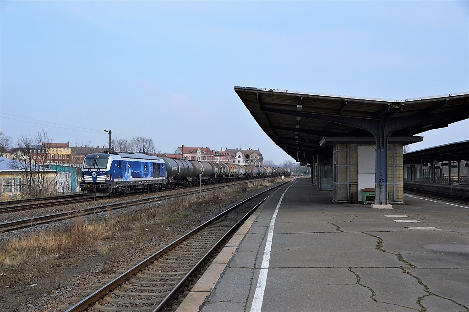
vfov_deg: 30.8
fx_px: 566
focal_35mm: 44
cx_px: 234
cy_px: 156
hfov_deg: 45.0
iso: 400
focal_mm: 29
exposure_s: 1/1600
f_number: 6.3
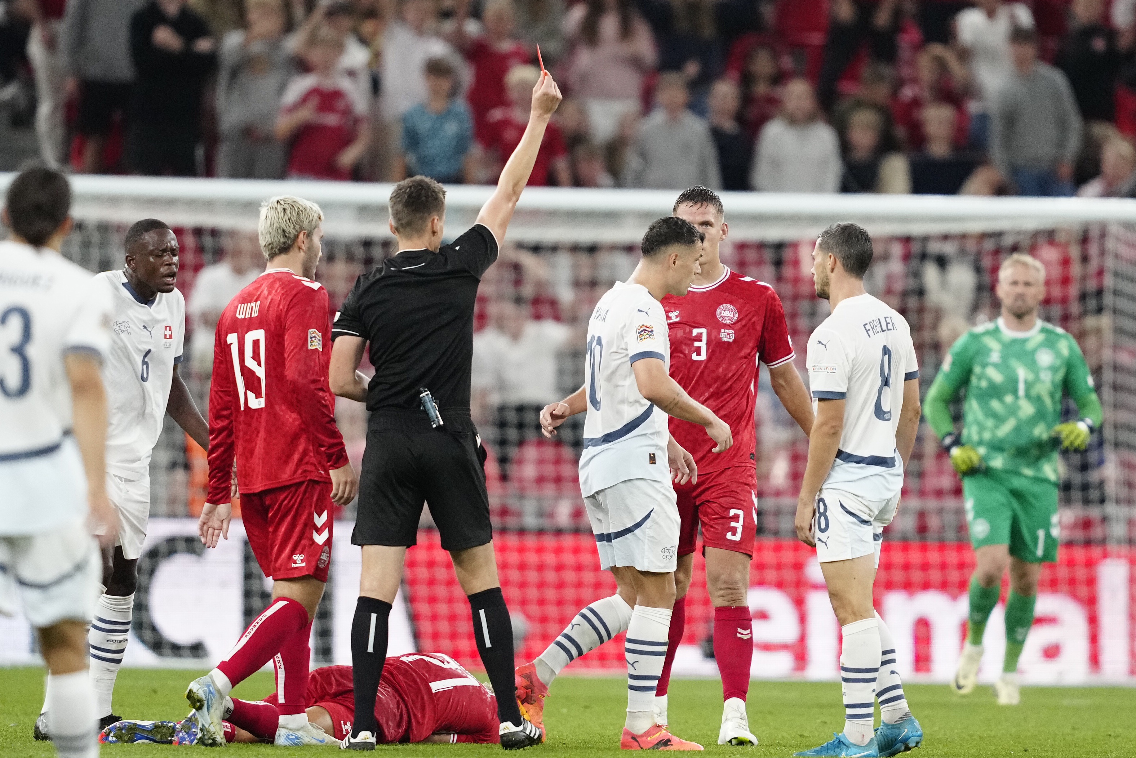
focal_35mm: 400
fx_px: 12626
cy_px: 379
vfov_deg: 3.4
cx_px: 568
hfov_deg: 5.2
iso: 4000
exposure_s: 1/2000
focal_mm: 400
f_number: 2.8
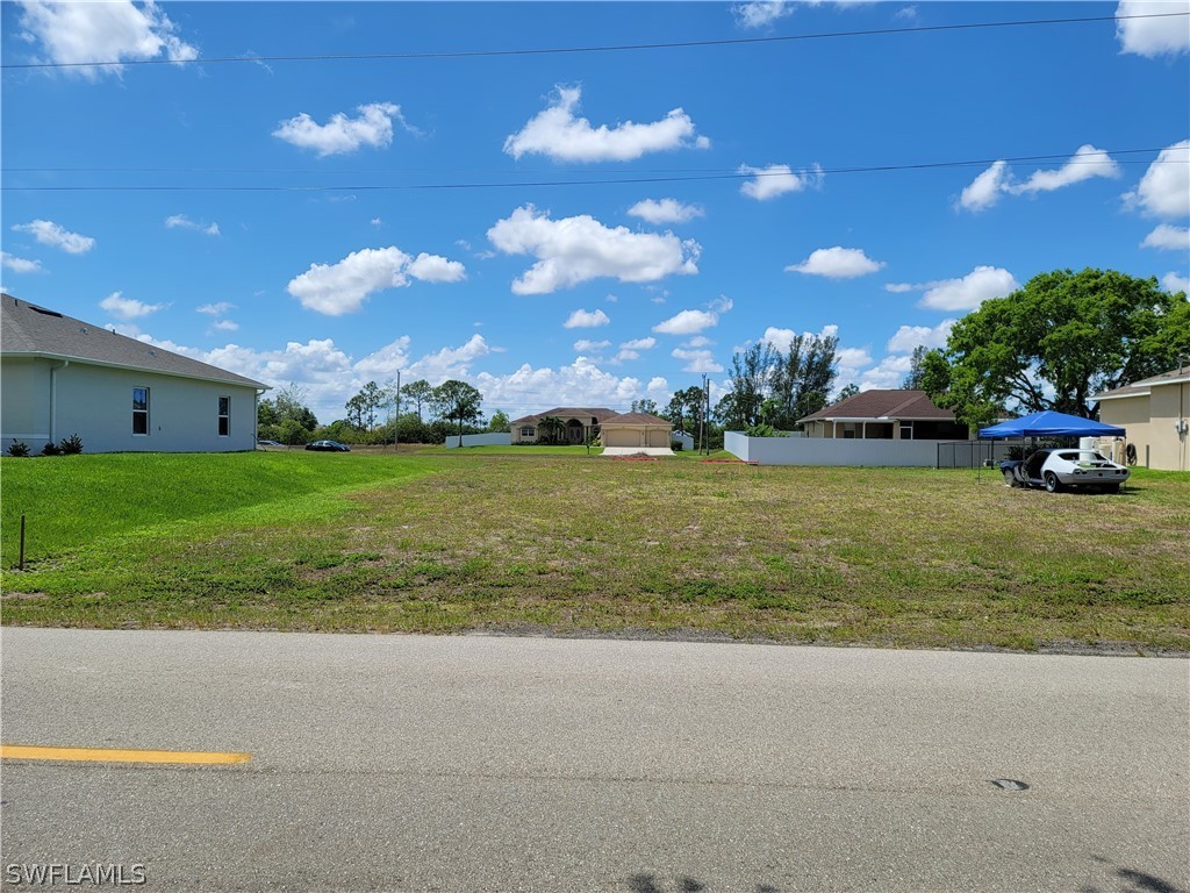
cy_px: 446
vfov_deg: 54.9
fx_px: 859
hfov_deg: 69.4
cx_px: 595
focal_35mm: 25
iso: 20
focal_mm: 7
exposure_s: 1/1472
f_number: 1.8
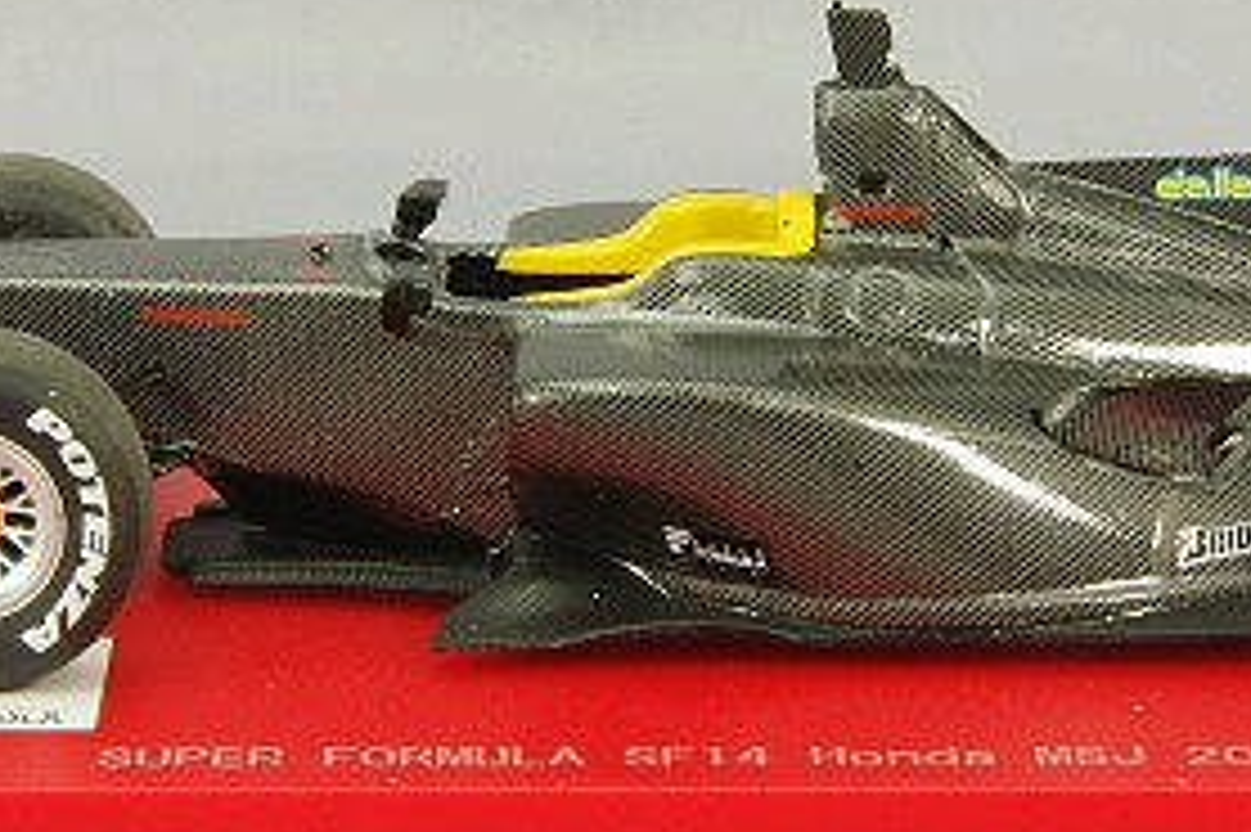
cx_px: 698
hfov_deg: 8.0
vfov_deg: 5.3
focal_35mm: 258
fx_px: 8960
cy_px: 281
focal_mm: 75
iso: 400
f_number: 32
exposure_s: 1
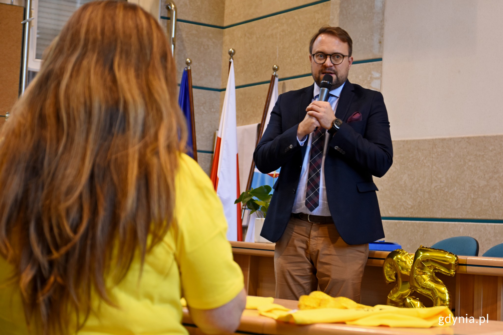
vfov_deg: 20.2
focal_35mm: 68
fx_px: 943
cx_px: 252
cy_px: 168
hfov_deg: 29.9
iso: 400
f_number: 3.5
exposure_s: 1/60
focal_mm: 45
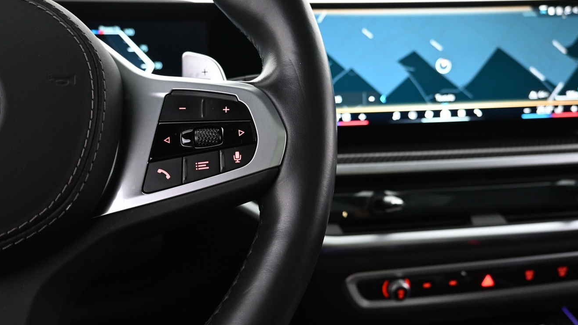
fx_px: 475
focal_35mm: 31
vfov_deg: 37.8
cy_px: 159
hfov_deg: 62.6
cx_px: 289
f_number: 3.5
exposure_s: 1/25
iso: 1600
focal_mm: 16
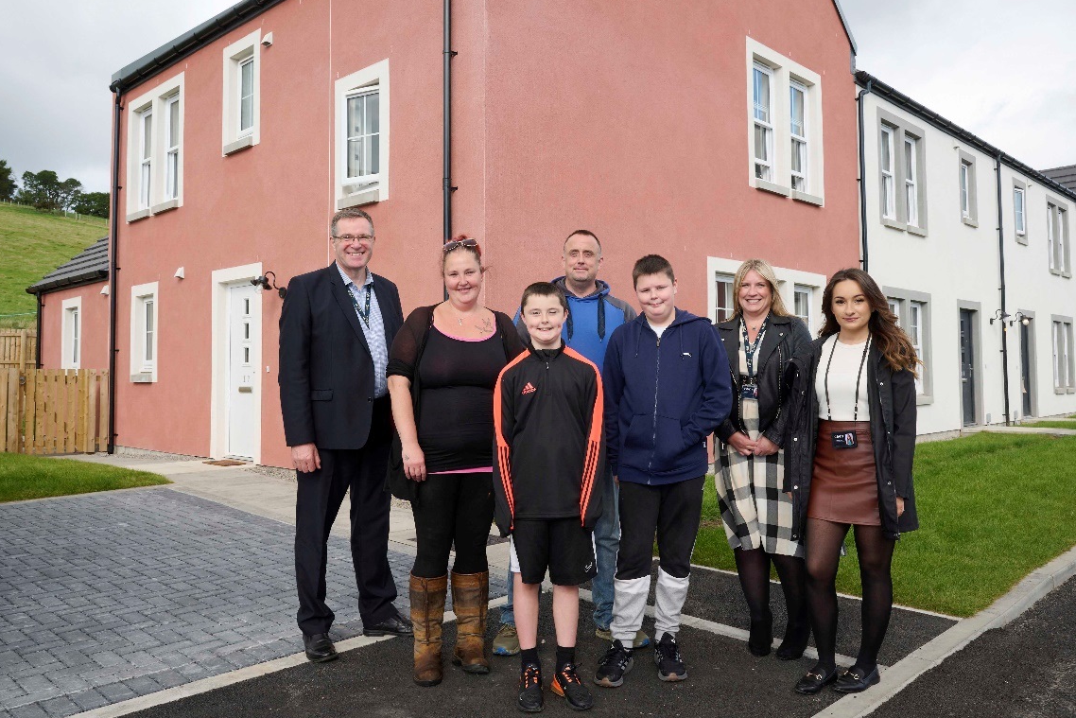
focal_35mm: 40
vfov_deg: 33.4
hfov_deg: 48.4
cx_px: 565
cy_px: 324
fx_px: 1196
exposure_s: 1/60
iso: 500
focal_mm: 22.3
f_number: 5
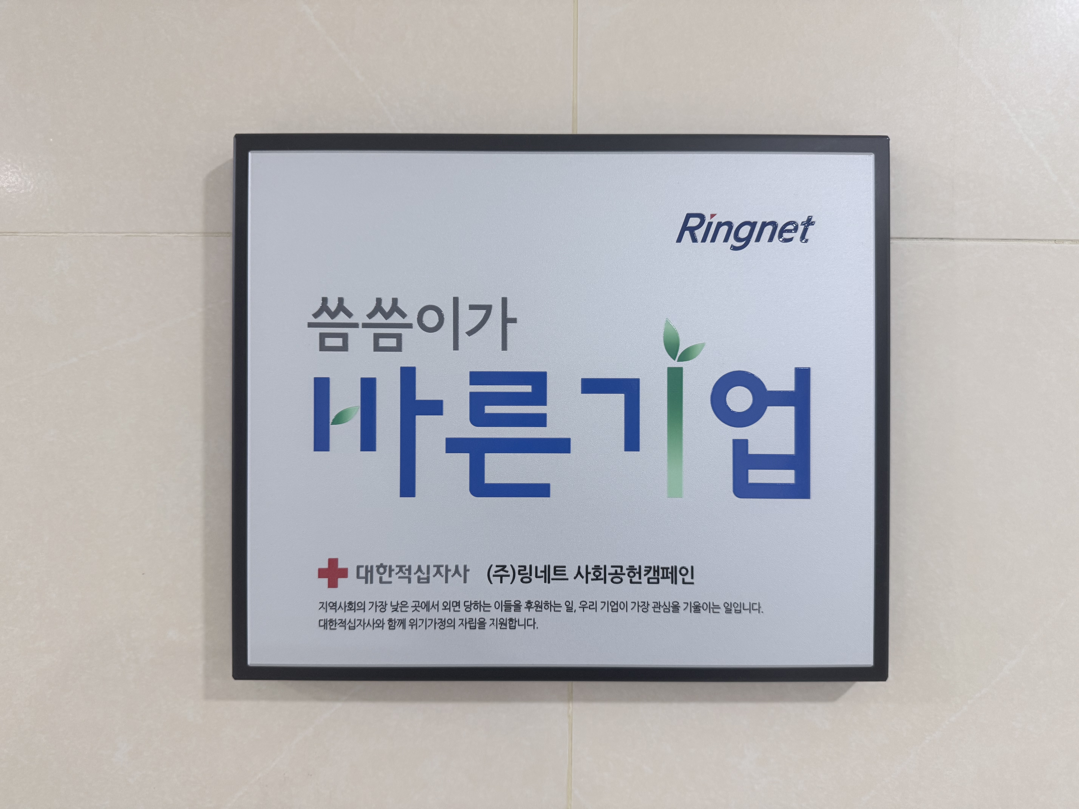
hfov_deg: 71.6
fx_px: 748
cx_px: 540
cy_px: 404
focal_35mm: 24
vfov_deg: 56.8
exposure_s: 1/60
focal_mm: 6.76
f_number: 1.78
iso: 200
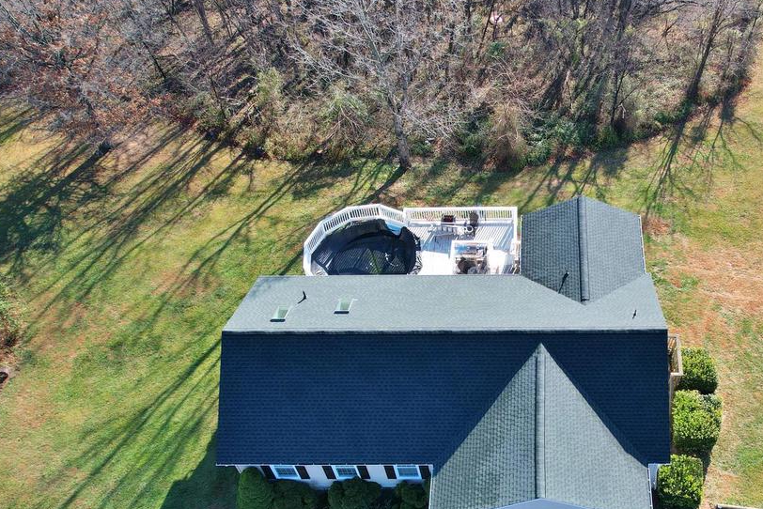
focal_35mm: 39
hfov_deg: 48.4
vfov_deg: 34.0
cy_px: 332
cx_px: 527
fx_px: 827
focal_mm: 8.38
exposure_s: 1/640
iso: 100
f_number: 2.8
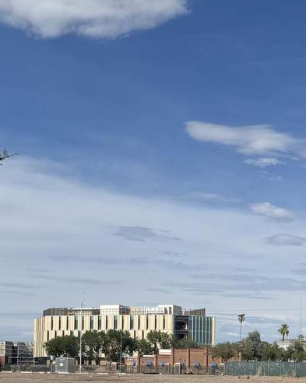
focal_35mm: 61
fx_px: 691
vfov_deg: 29.9
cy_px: 332
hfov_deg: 24.9
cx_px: 198
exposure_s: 1/7937
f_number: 1.78
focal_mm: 6.76
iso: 80
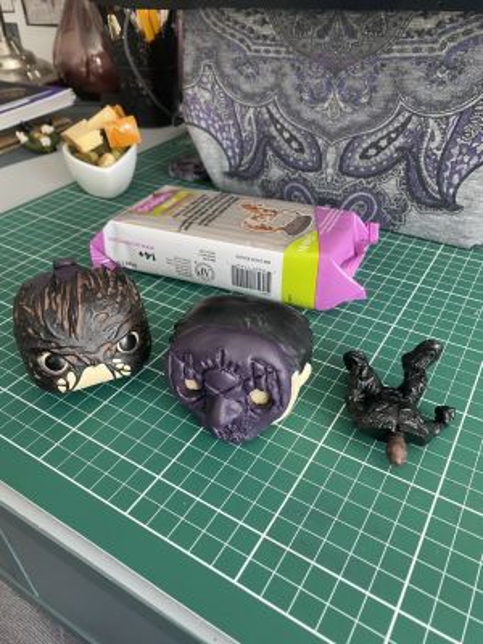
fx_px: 484
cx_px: 242
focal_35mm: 26
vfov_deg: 67.3
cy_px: 322
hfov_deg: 53.1
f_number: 1.8
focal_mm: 4.25
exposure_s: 1/60
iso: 160
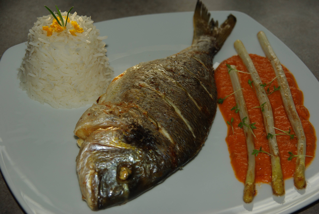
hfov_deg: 21.7
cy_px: 107
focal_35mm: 94
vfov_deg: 14.6
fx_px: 834
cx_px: 160
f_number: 5.6
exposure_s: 1/90
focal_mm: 63
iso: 100
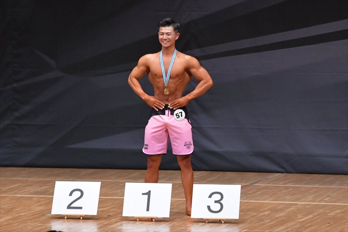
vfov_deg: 4.8
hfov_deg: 7.2
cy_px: 116
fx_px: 2754
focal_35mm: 285
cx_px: 174
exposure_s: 1/400
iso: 6400
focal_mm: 190
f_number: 5.6
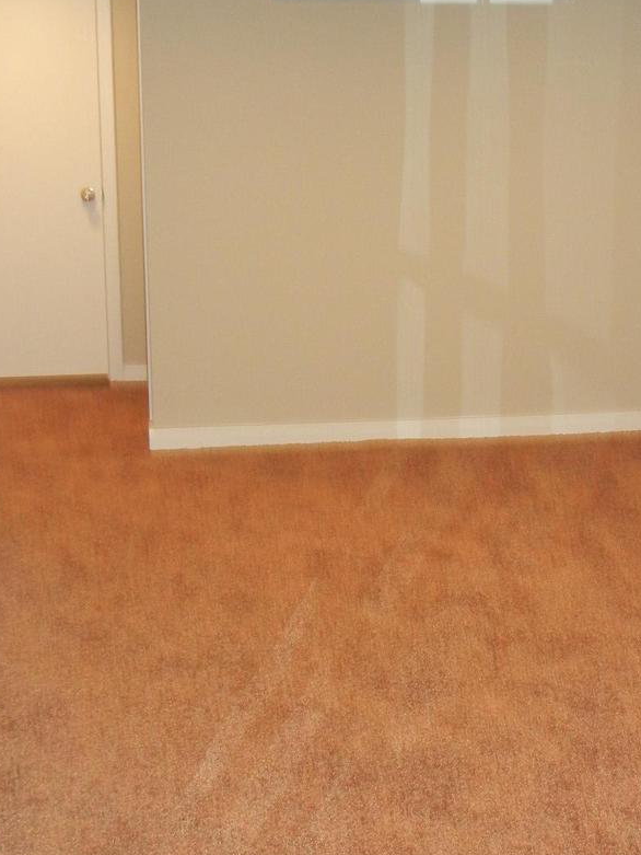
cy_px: 356
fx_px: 1456
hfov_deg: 24.8
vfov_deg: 32.6
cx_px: 353
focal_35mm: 59
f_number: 3.5
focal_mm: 5.4
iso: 367
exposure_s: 1/30
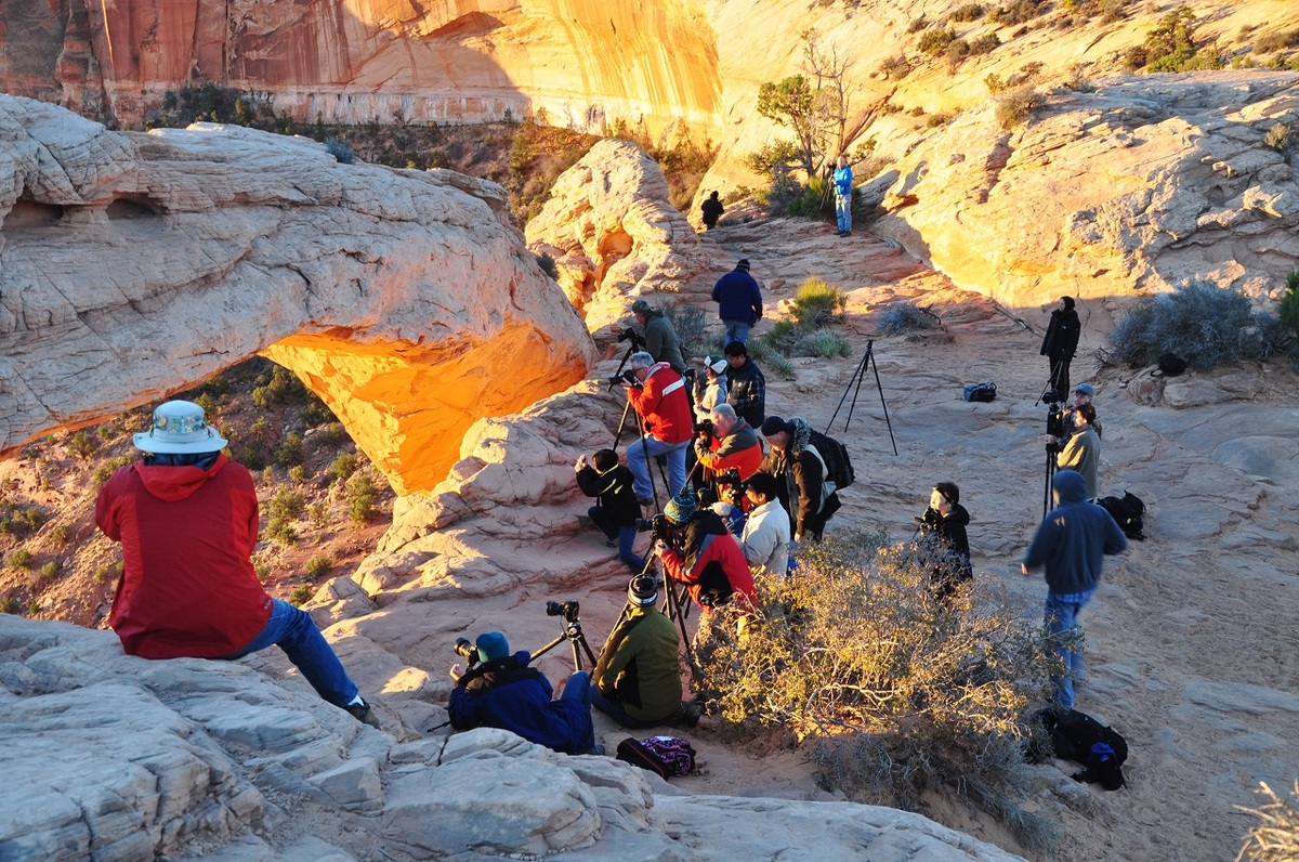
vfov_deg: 32.9
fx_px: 1459
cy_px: 431
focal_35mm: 40
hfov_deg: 48.0
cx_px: 650
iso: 400
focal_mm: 27
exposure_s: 1/30
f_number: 7.1
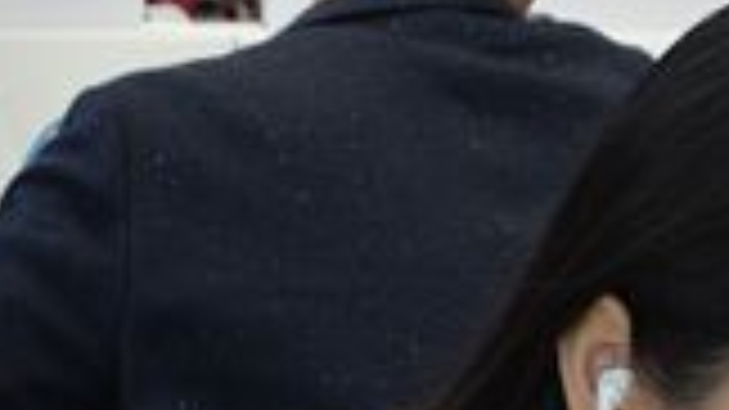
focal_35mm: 311
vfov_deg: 3.9
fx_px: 6010
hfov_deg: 6.6
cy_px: 182
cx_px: -945
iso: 800
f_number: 4.5
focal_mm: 40
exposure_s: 1/100
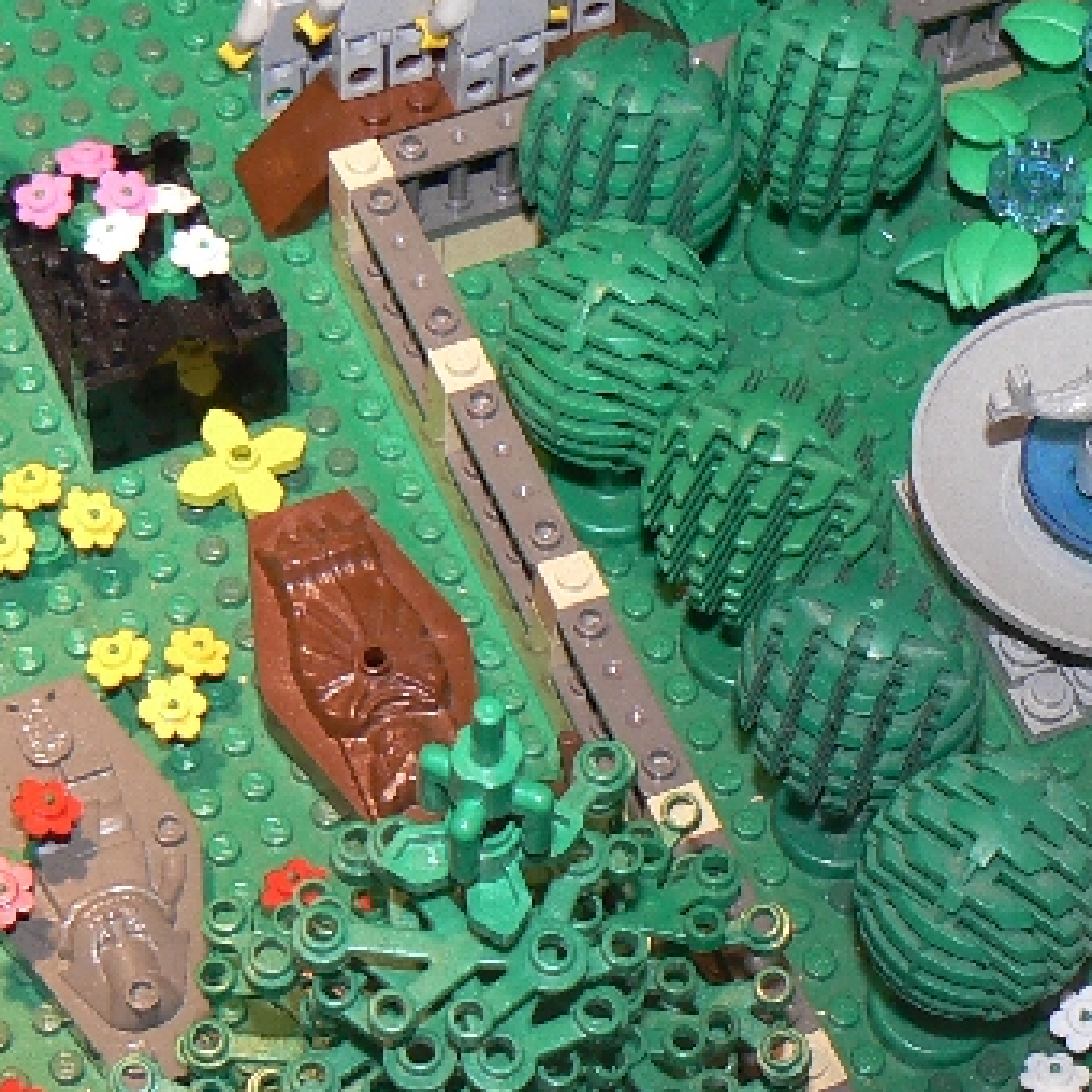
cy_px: 506
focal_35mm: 96
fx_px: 3426
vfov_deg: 18.1
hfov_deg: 18.1
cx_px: 538
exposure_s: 1/30
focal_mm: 6
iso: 100
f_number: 2.8
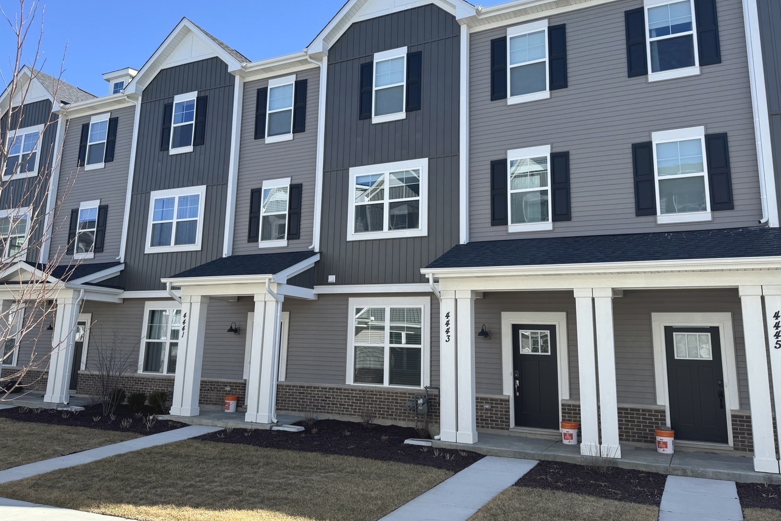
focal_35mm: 28
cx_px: 370
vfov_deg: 46.3
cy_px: 224
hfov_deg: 65.4
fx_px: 607
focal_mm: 6.76
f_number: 1.78
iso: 80
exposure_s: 1/1721
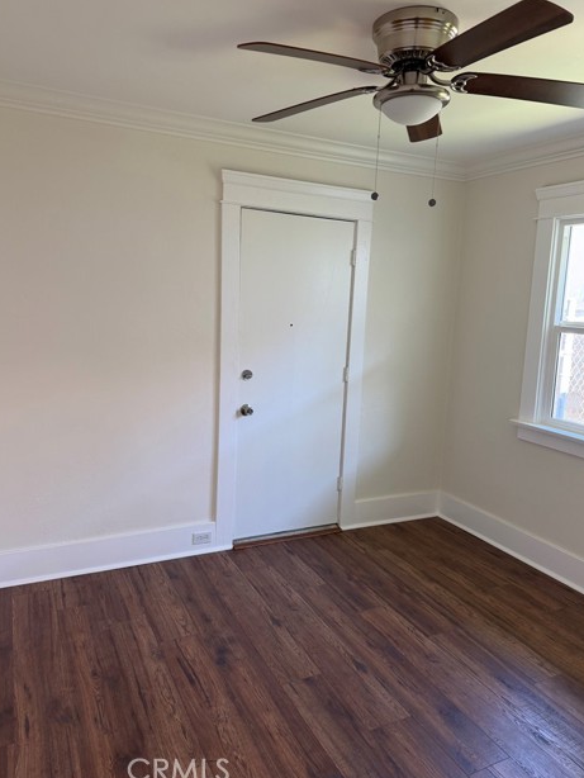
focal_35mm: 25
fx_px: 562
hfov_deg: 54.9
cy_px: 383
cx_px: 293
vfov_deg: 69.4
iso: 160
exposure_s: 1/60
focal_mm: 6.76
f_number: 1.78
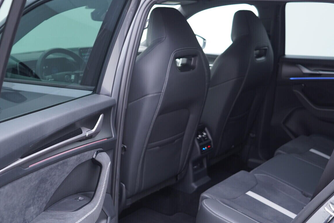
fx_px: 417
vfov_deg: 29.8
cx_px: 165
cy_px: 134
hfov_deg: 43.6
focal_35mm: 45
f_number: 2.8
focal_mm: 24
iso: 320
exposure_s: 1/40
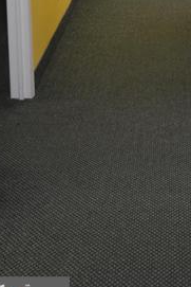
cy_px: -87
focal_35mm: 85
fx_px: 676
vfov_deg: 21.6
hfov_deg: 15.7
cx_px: 208
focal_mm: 20
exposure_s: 1/80
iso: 400
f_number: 3.8
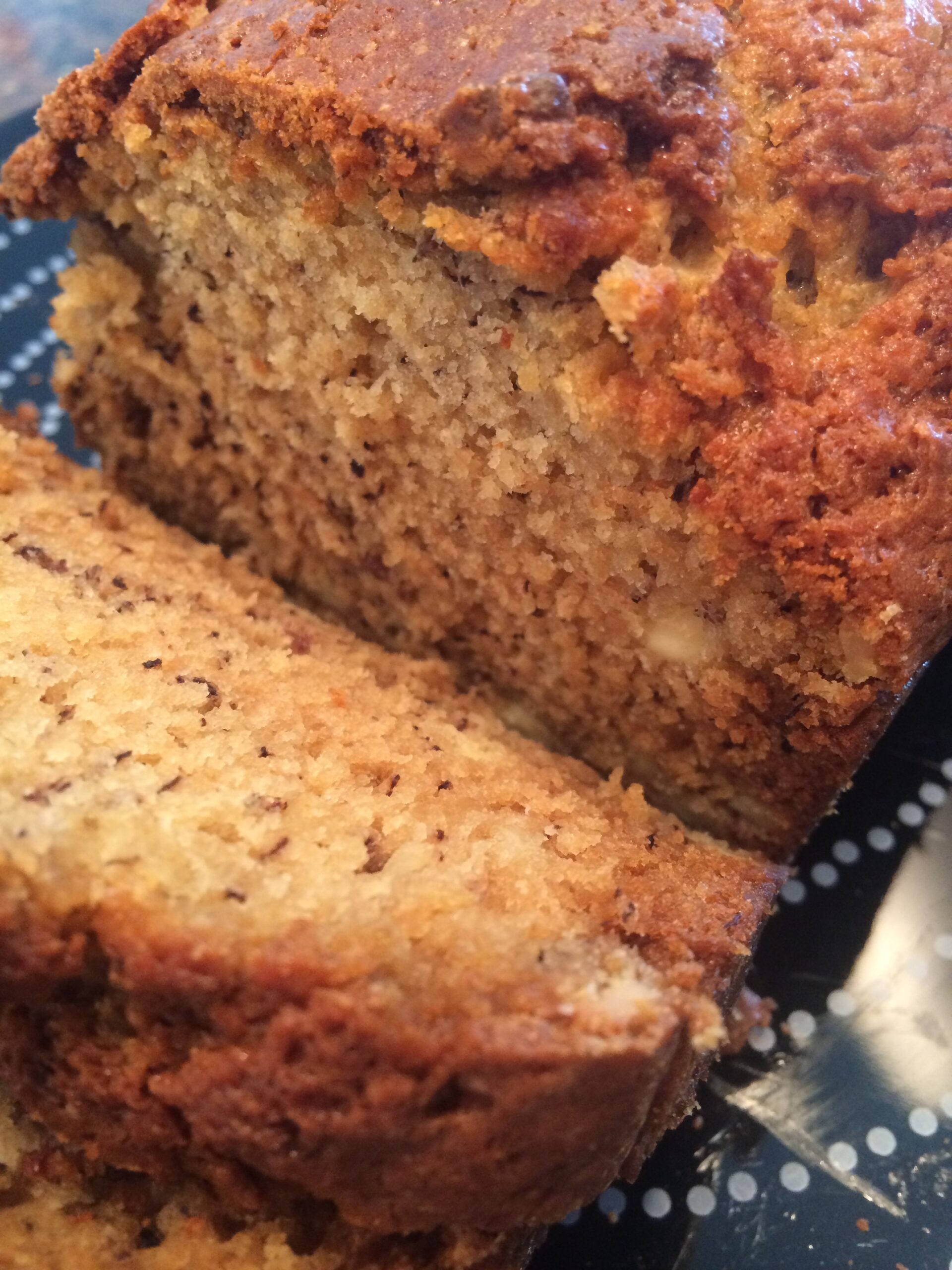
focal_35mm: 30
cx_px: 476
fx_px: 1100
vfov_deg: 60.0
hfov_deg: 46.8
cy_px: 635
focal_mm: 4.12
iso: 200
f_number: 2.2
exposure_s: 1/30
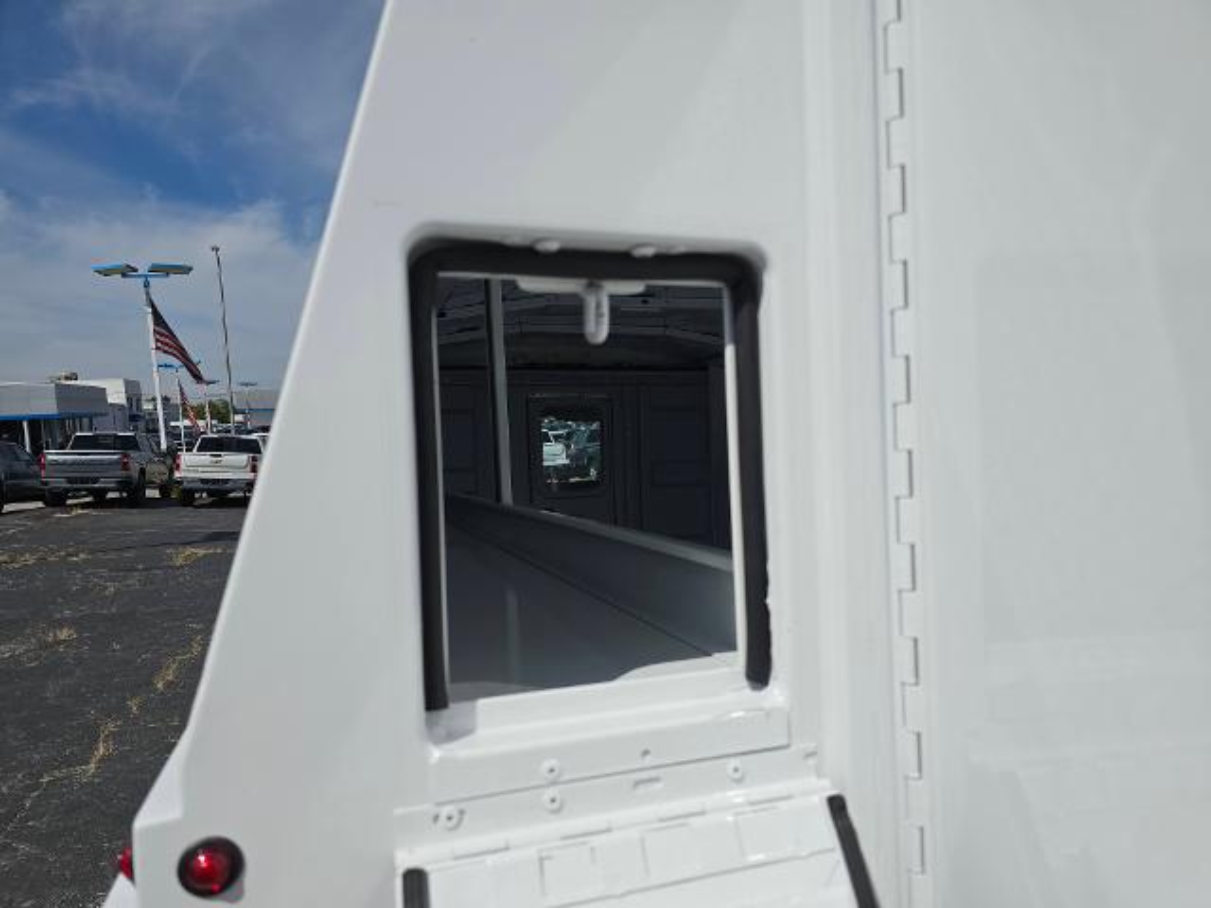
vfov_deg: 58.9
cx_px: 606
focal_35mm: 23
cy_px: 454
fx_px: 805
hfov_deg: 73.9
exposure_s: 1/2145
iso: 12
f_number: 1.7
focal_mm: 6.3
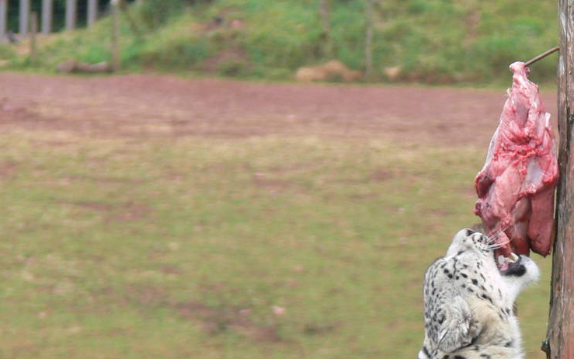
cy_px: 380
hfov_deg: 3.7
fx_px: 8792
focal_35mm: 562
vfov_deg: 2.3
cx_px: 533
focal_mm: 51.8
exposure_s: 1/100
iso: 80
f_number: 4
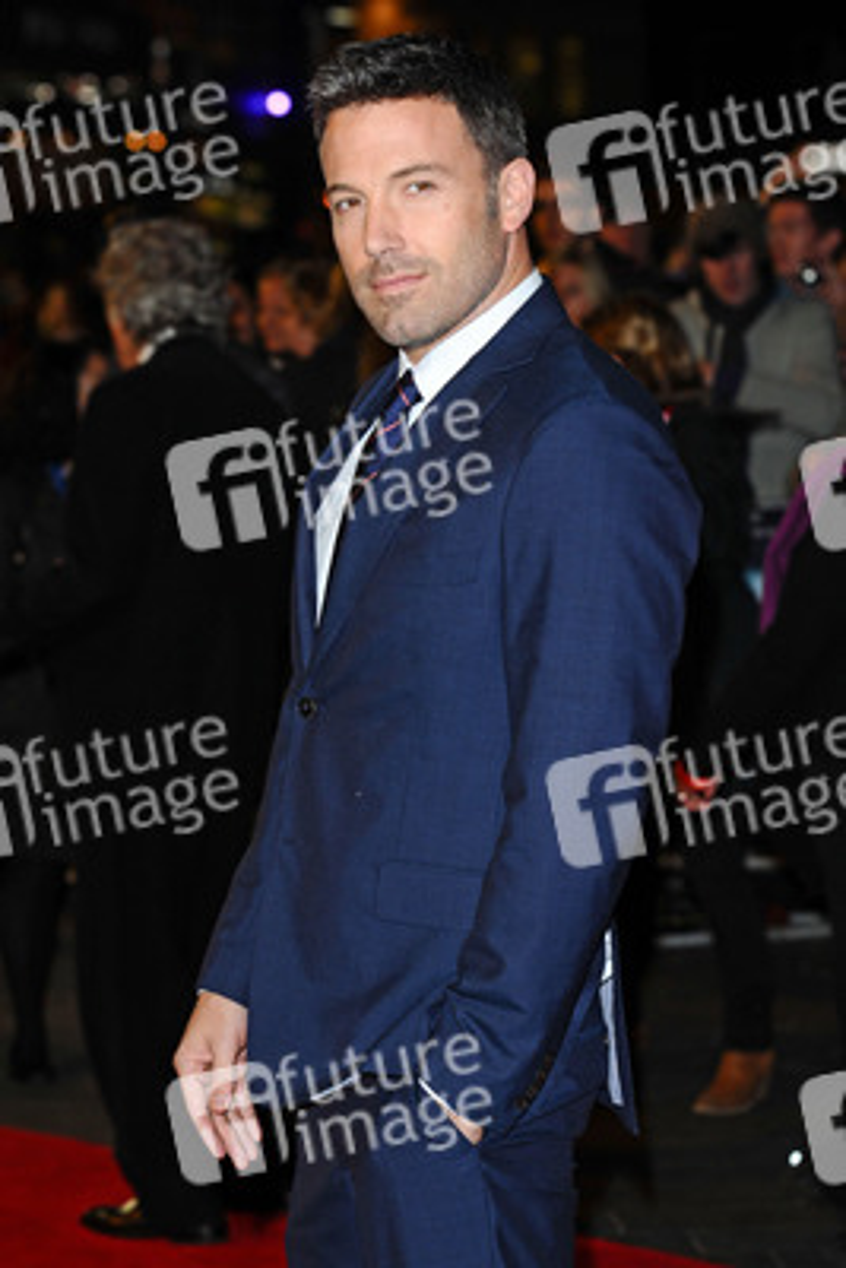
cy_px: 634
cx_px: 423
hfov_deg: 11.4
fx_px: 4226
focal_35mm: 120
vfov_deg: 17.1
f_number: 4.5
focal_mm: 80
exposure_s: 1/160
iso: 320
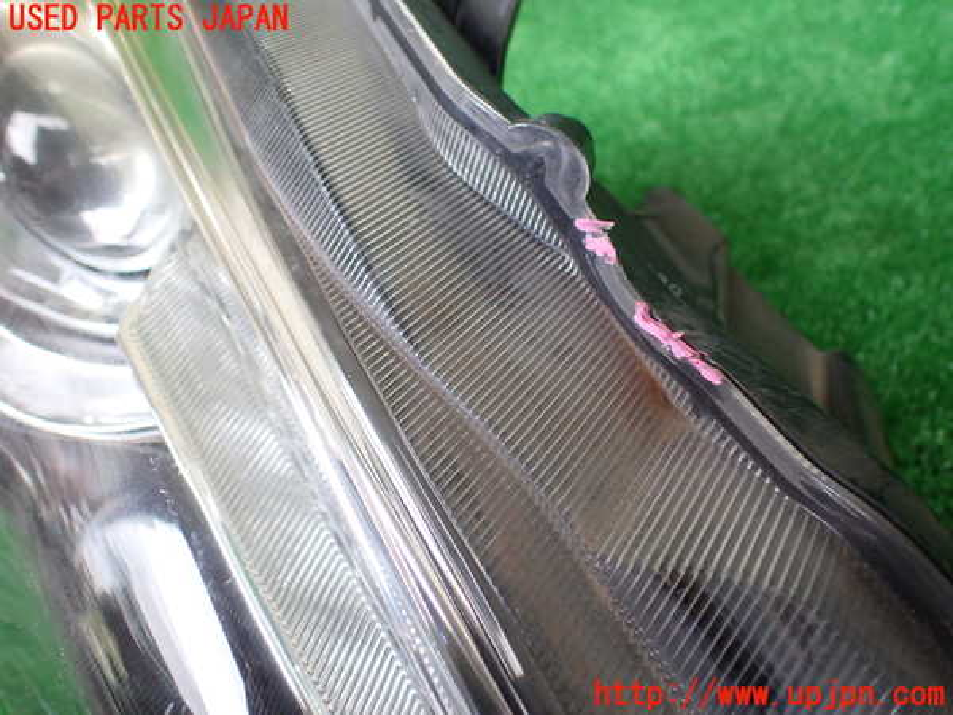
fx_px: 826
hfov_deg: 60.0
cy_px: 358
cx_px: 476
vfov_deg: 46.8
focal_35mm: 30
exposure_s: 1/125
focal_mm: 5.4
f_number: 2.3
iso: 200
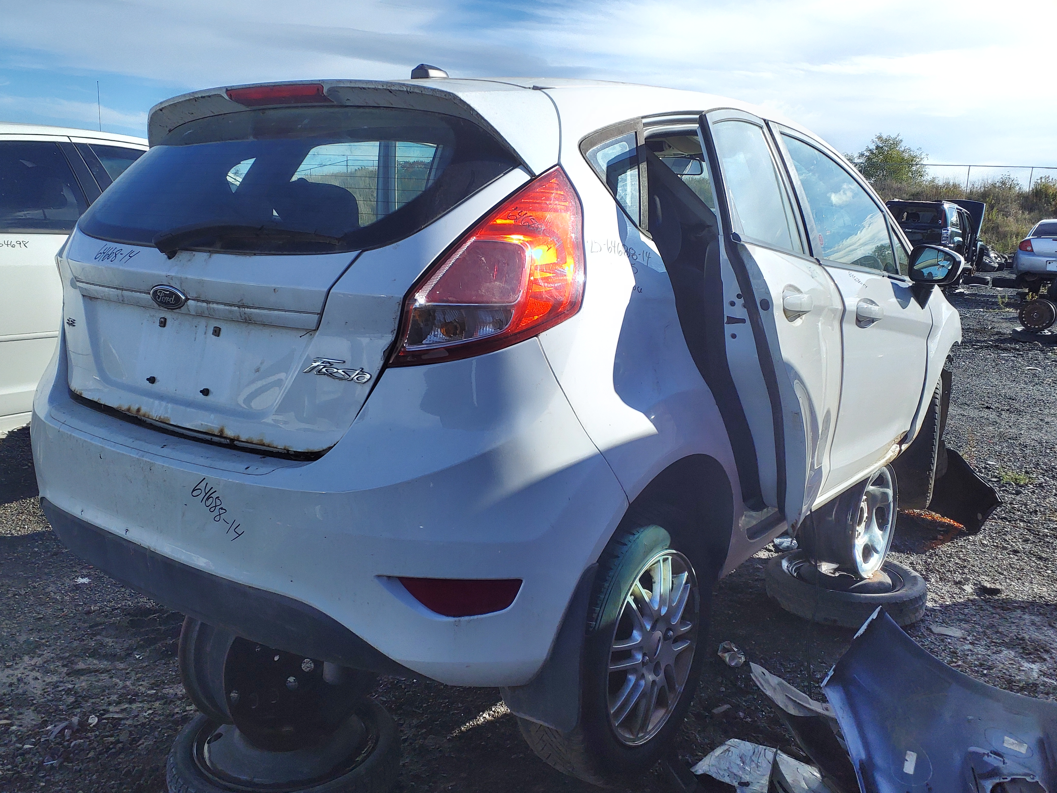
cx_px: 528
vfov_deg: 53.1
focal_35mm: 26
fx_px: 794
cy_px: 396
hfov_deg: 67.3
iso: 40
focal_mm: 3.58
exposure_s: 1/748
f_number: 1.9
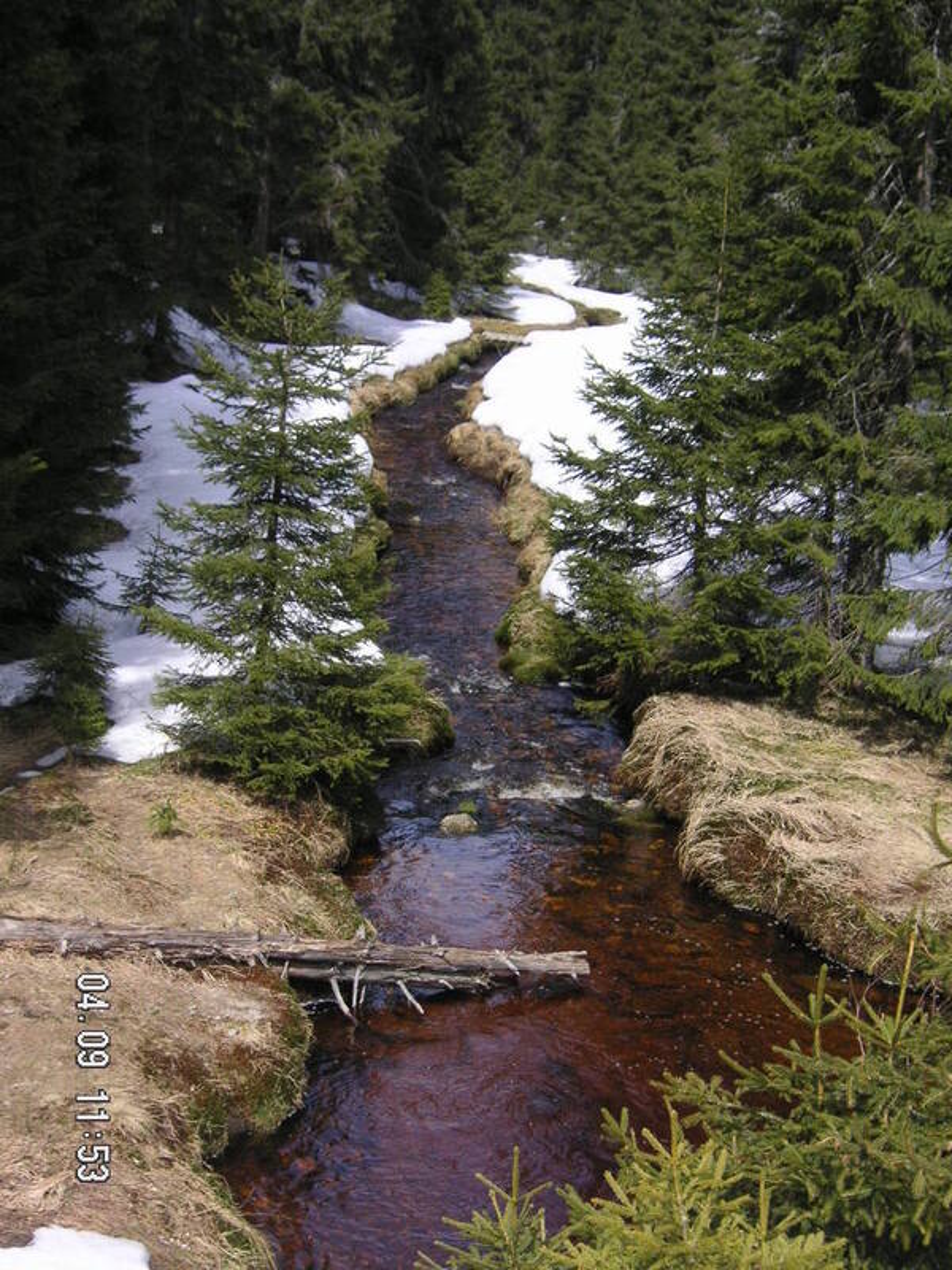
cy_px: 635
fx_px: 2237
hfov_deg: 24.0
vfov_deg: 31.7
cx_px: 476
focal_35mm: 61
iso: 50
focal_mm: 10.2
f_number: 3.9
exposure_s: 1/350
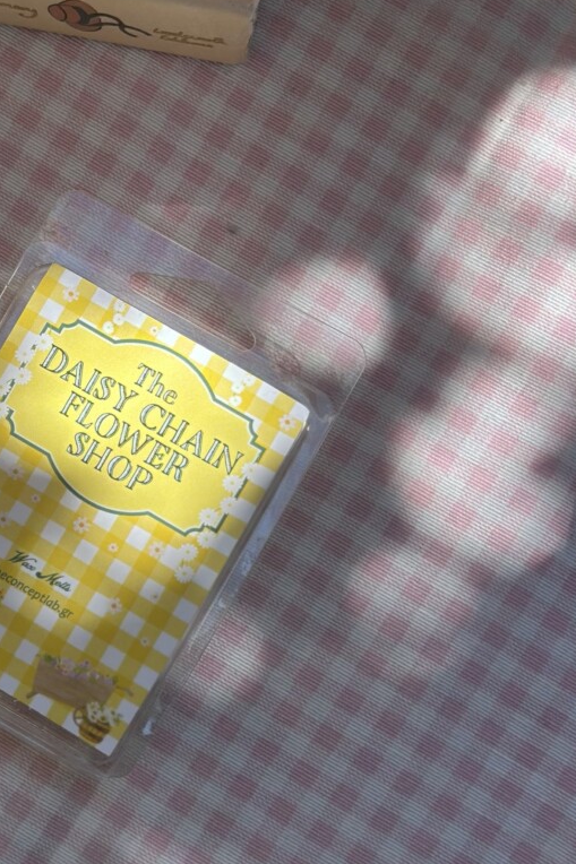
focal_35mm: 85
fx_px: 2041
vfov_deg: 23.9
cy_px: 442
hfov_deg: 15.9
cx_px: 74
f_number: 1.78
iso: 80
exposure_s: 1/2667
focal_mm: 6.86
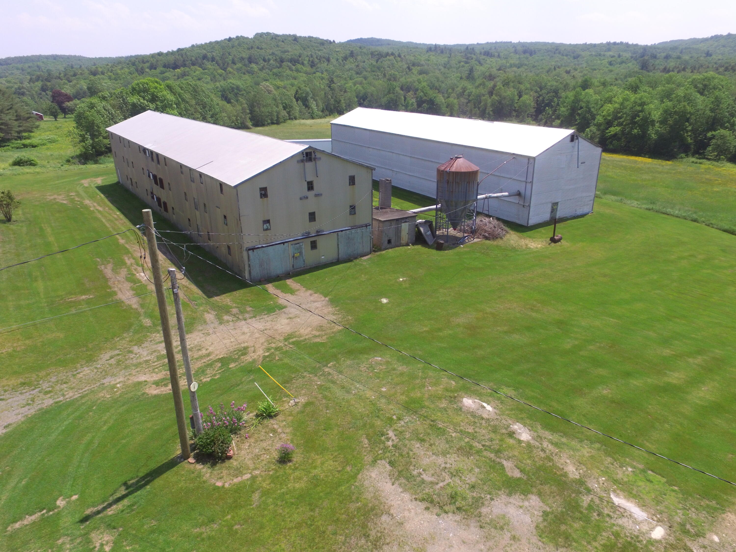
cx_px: 368
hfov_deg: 81.7
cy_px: 276
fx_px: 425
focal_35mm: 20
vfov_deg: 66.0
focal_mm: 3.61
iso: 100
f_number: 2.8
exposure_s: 1/982
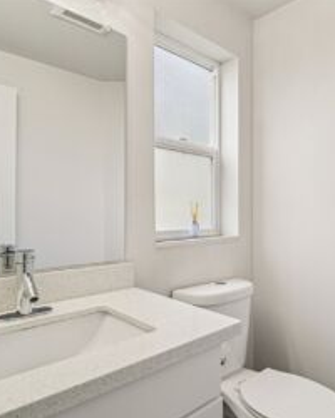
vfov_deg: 70.3
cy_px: 217
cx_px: 206
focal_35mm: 24
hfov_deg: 58.2
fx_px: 297
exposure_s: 1/160
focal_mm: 16
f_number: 8
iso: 1600
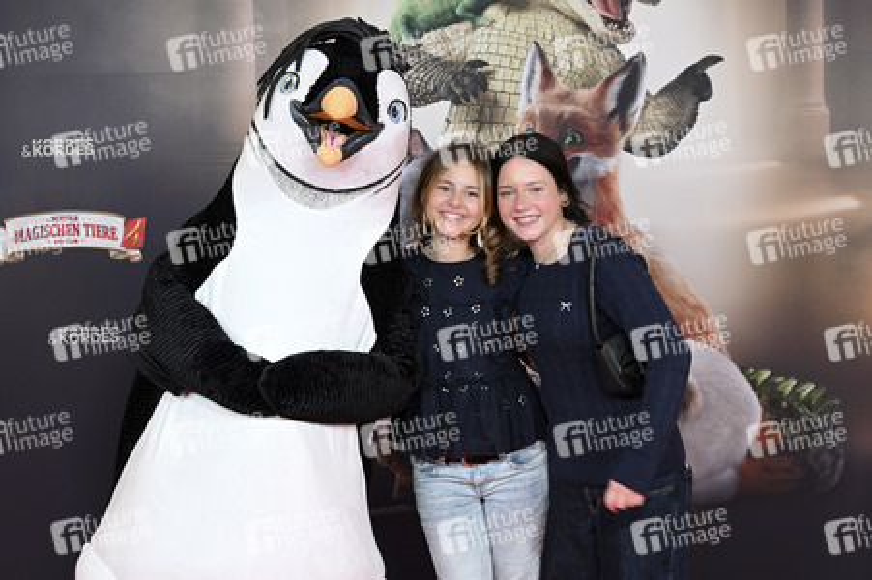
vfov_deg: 20.6
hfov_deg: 30.5
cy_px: 290
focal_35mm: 66
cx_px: 436
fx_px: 1597
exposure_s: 1/160
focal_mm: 66
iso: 800
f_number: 6.3
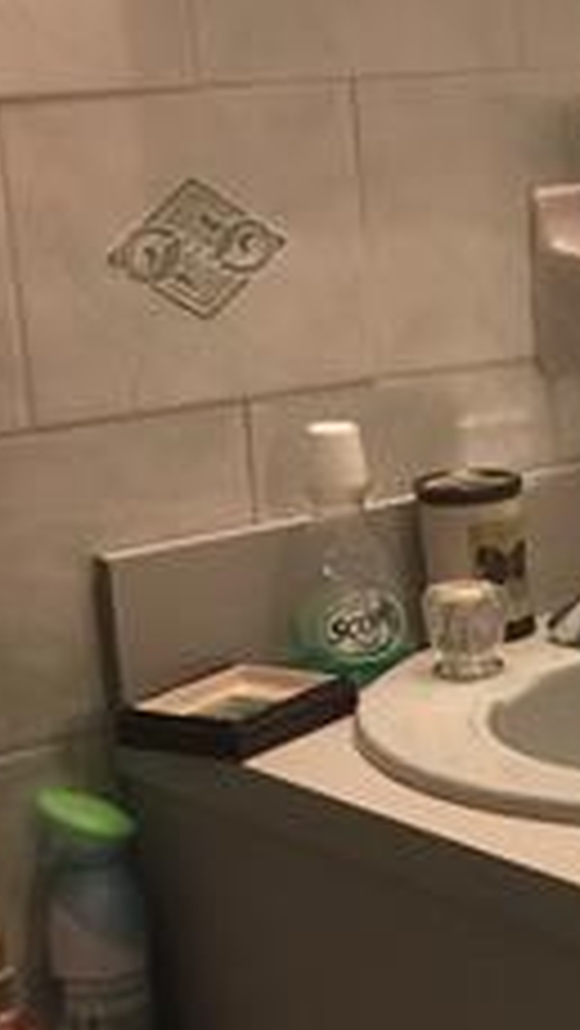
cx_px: 1151
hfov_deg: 10.5
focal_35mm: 106
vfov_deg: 20.1
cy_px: 715
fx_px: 2895
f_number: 2.2
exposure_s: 1/15
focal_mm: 4.15
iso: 80
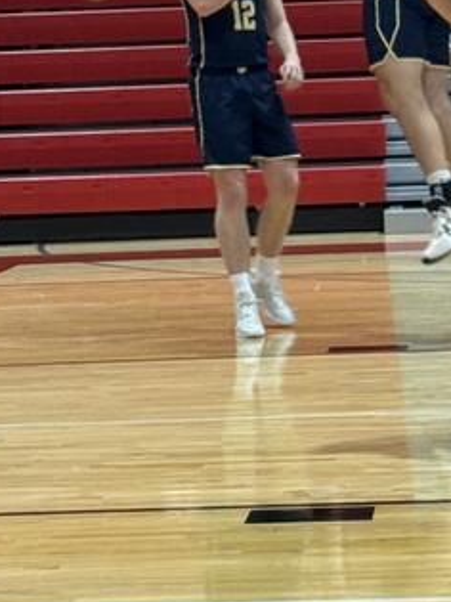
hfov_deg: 9.5
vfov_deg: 12.5
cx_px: 313
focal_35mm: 156
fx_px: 2712
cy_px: -27
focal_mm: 6.76
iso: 100
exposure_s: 1/60
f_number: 1.78
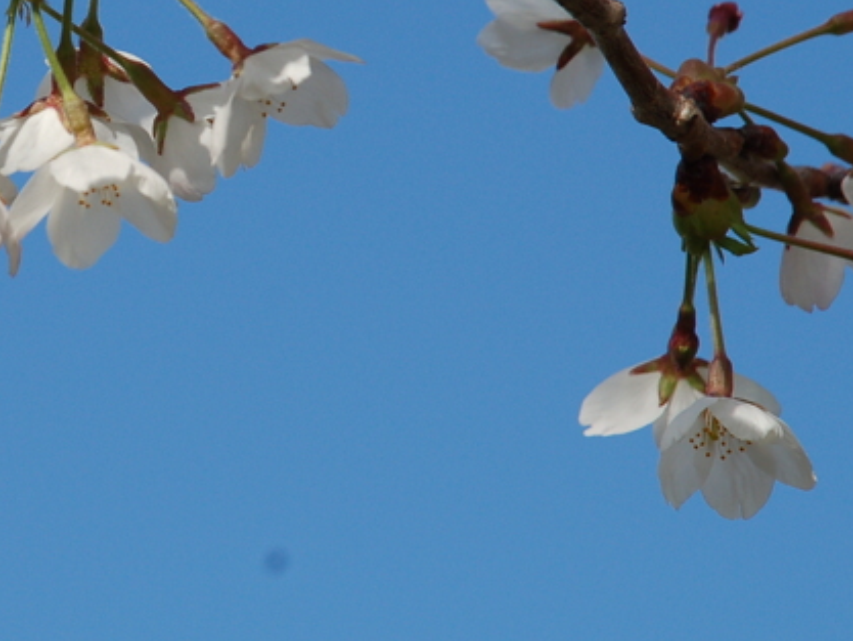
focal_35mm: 477
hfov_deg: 4.1
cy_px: 55
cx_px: 47
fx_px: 11762
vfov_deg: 3.1
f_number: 8
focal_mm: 135
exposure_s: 1/500
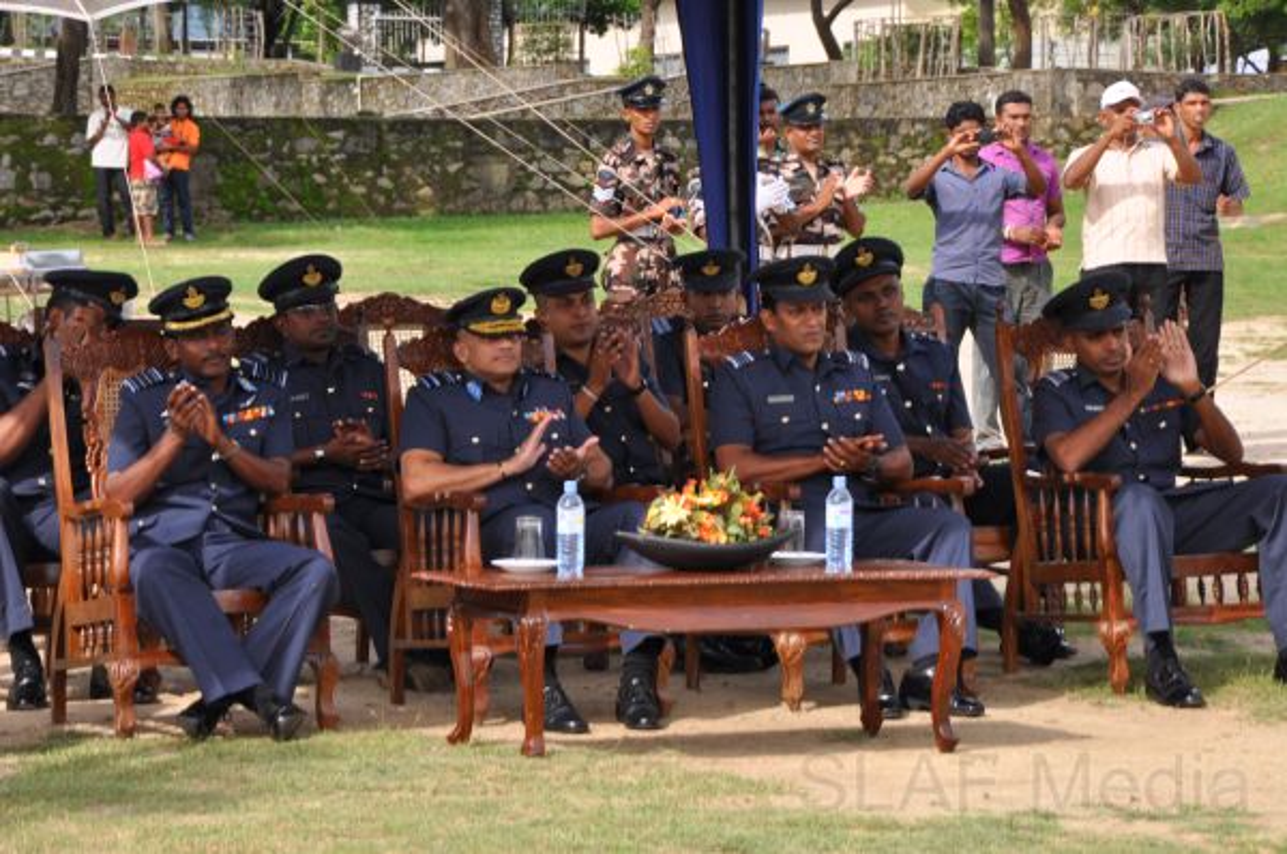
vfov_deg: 8.7
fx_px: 5622
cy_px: 427
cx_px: 644
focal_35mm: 158
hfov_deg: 13.1
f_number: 13
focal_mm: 105
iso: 200
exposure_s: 1/125
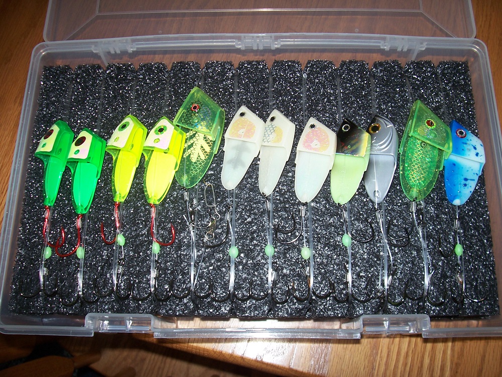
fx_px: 493
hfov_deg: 54.0
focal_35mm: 34
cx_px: 251
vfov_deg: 41.8
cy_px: 188
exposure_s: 1/60
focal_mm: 5.6
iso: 80
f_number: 2.7
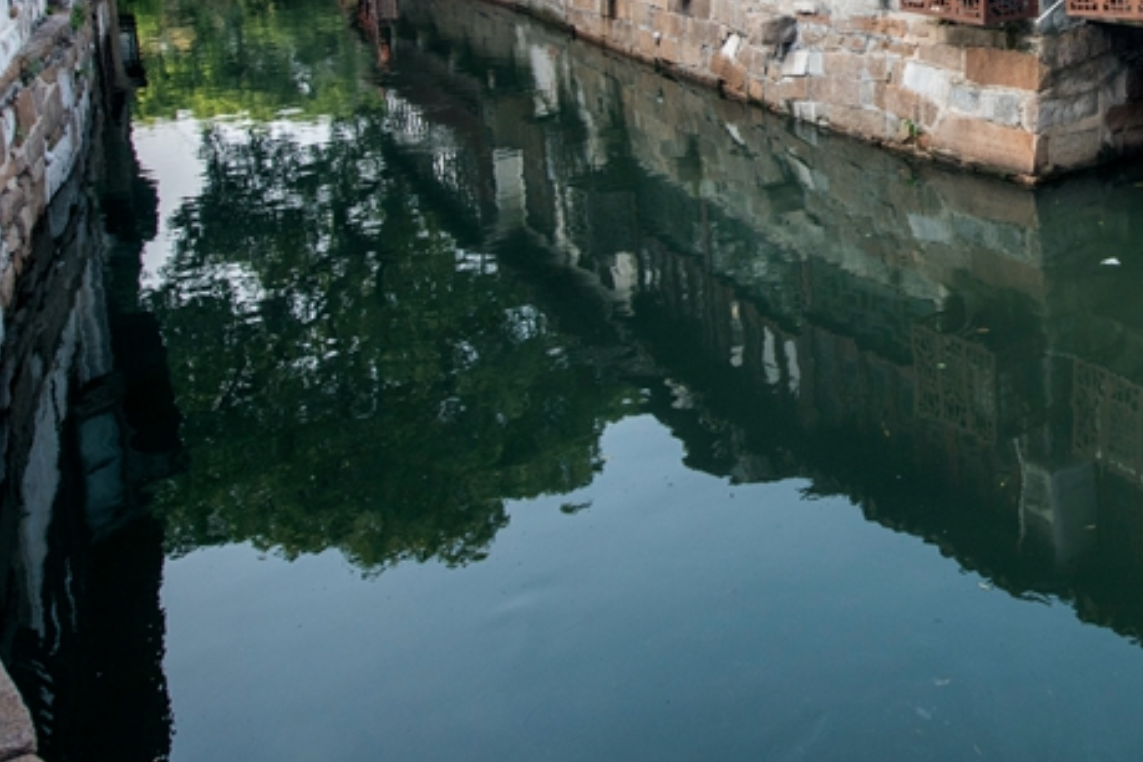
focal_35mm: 40
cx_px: 1086
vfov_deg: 30.6
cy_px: -34
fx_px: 1270
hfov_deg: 43.1
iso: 160
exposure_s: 1/100
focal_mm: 17
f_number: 10
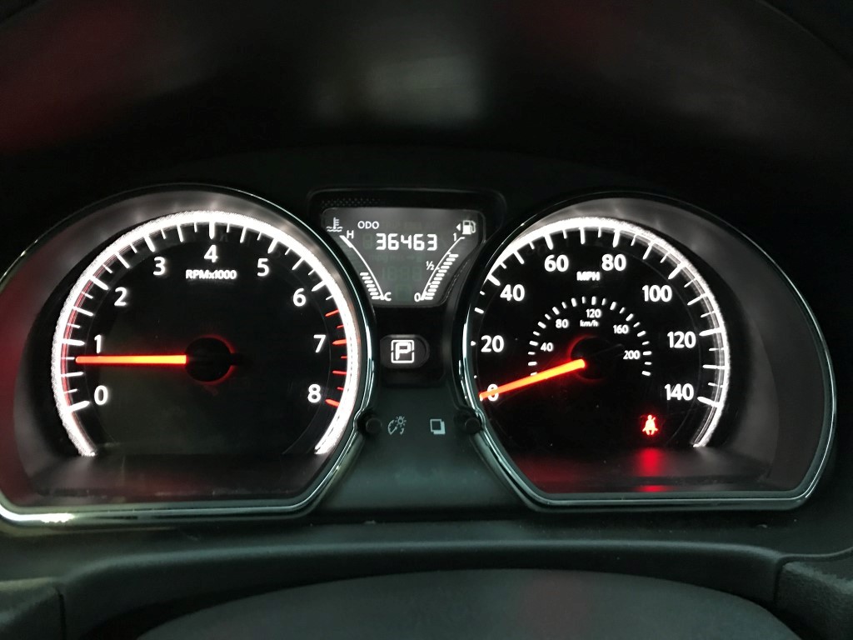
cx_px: 426
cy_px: 320
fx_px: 690
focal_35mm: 28
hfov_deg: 63.4
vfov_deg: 49.7
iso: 100
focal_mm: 3.99
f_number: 1.8
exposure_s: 1/7
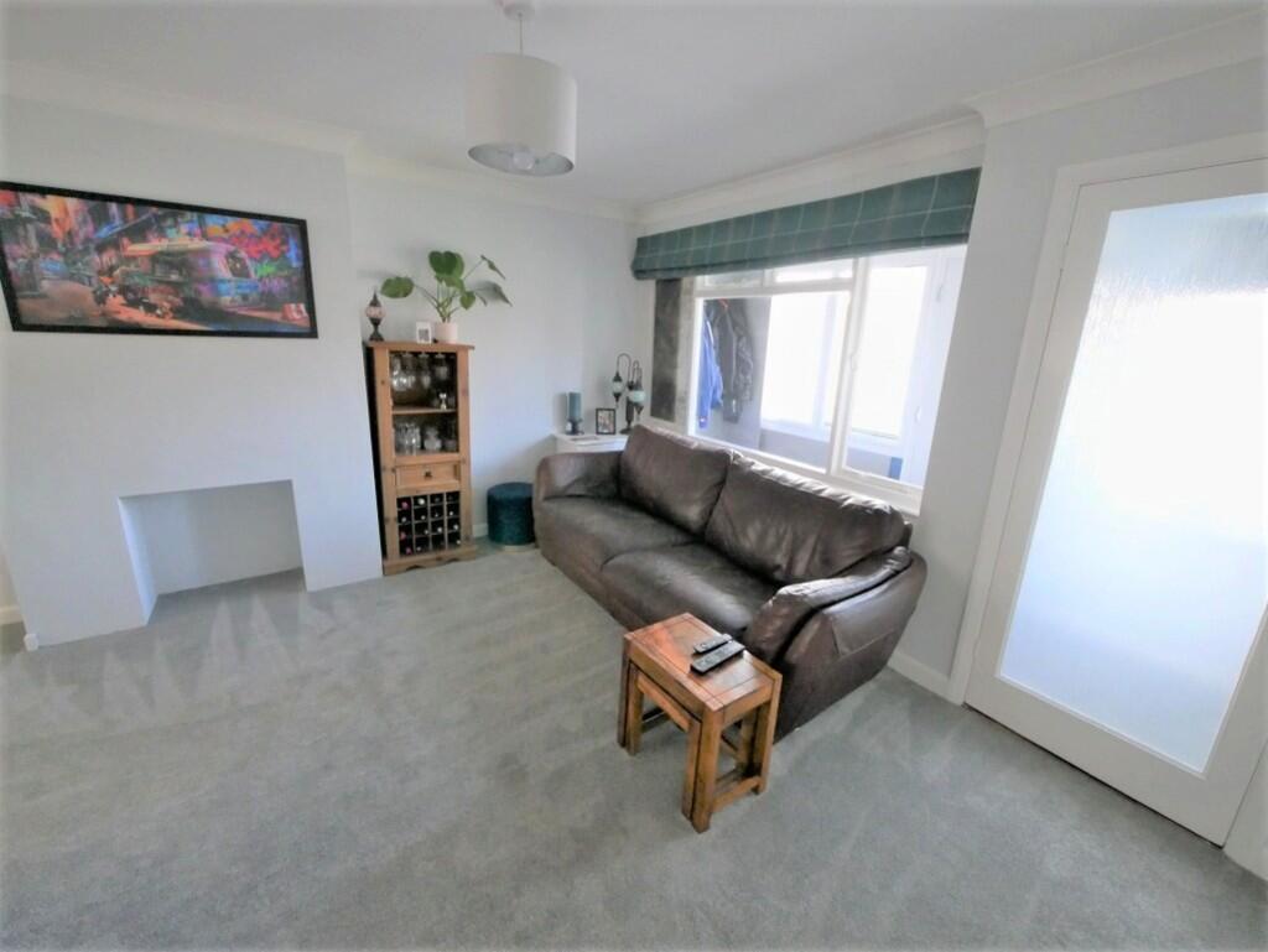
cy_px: 476
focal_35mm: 14
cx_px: 634
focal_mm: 7
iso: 3200
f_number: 4
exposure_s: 1/60
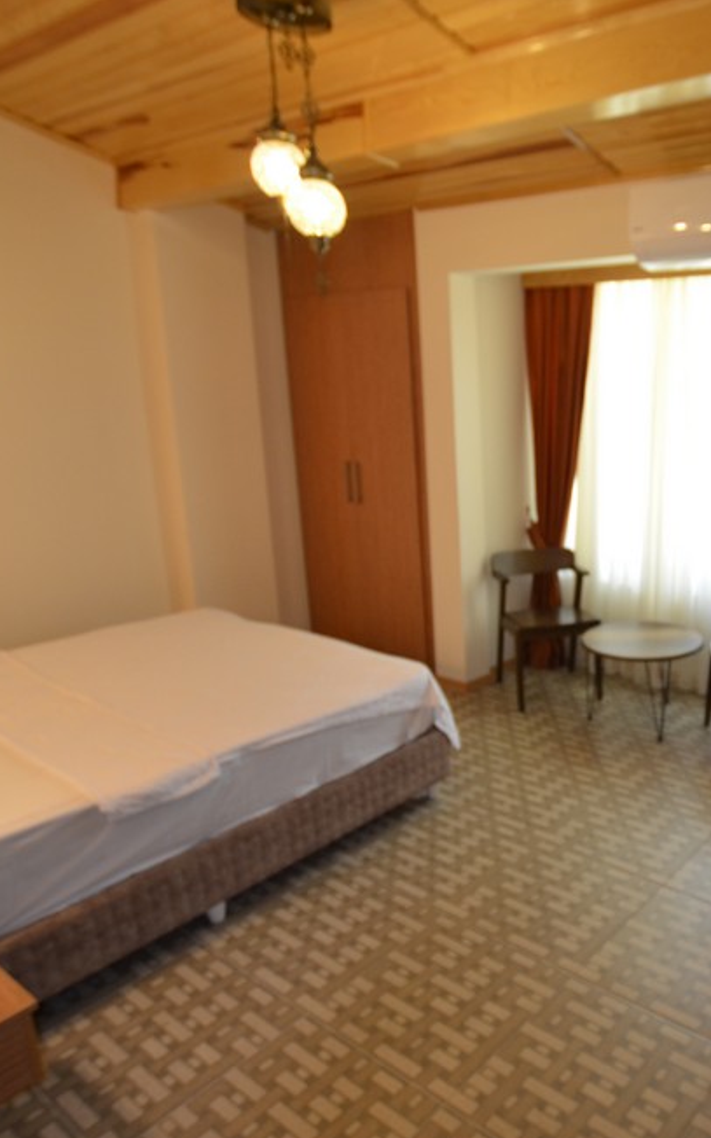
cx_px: 601
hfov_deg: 47.3
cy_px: 582
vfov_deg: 74.8
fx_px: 744
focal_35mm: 24
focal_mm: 10
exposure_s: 1/60
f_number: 3.5
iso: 560
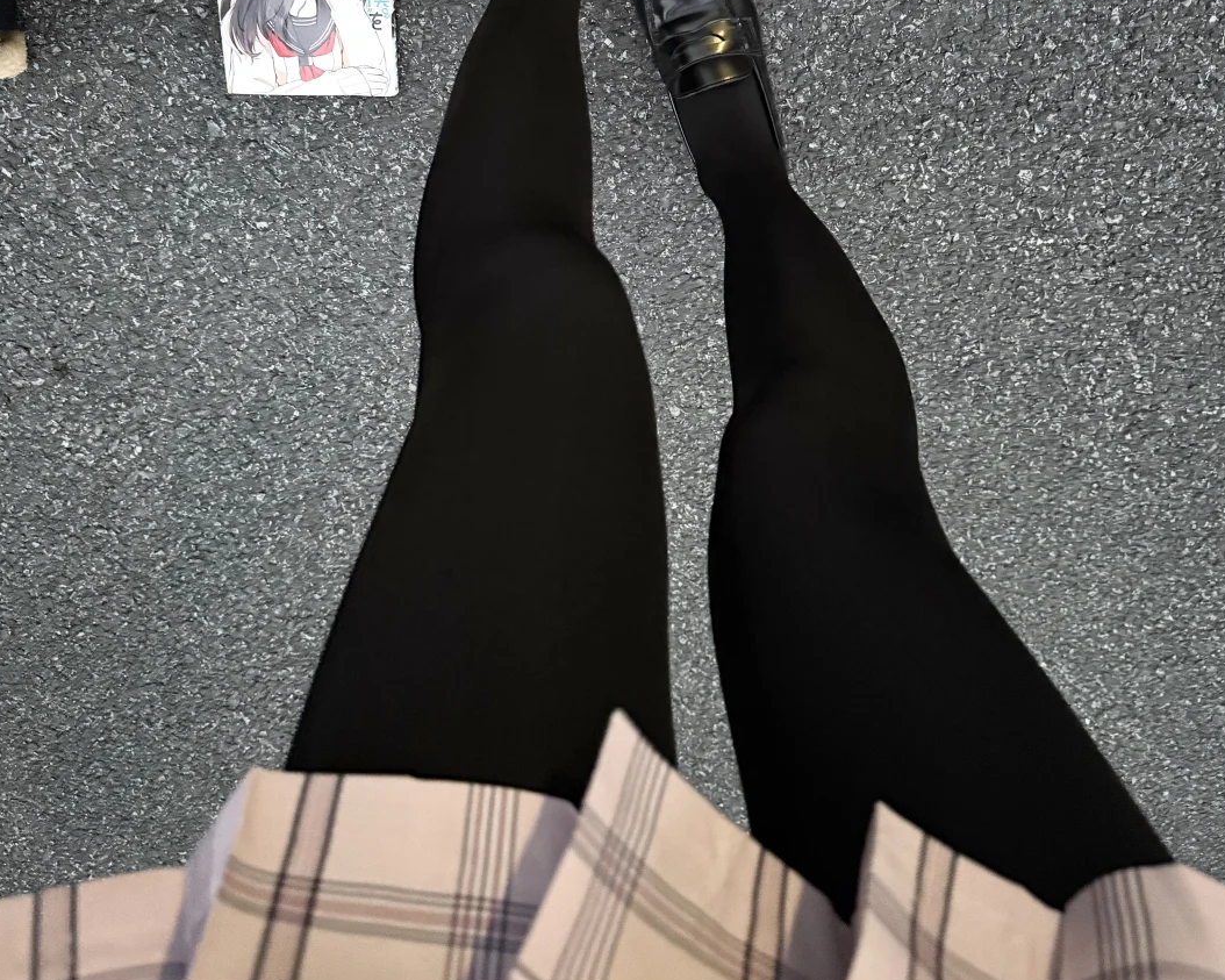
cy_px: 280
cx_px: 623
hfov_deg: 55.7
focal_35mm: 32
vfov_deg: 44.7
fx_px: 1160
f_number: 1.78
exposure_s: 1/29
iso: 1600
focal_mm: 6.76
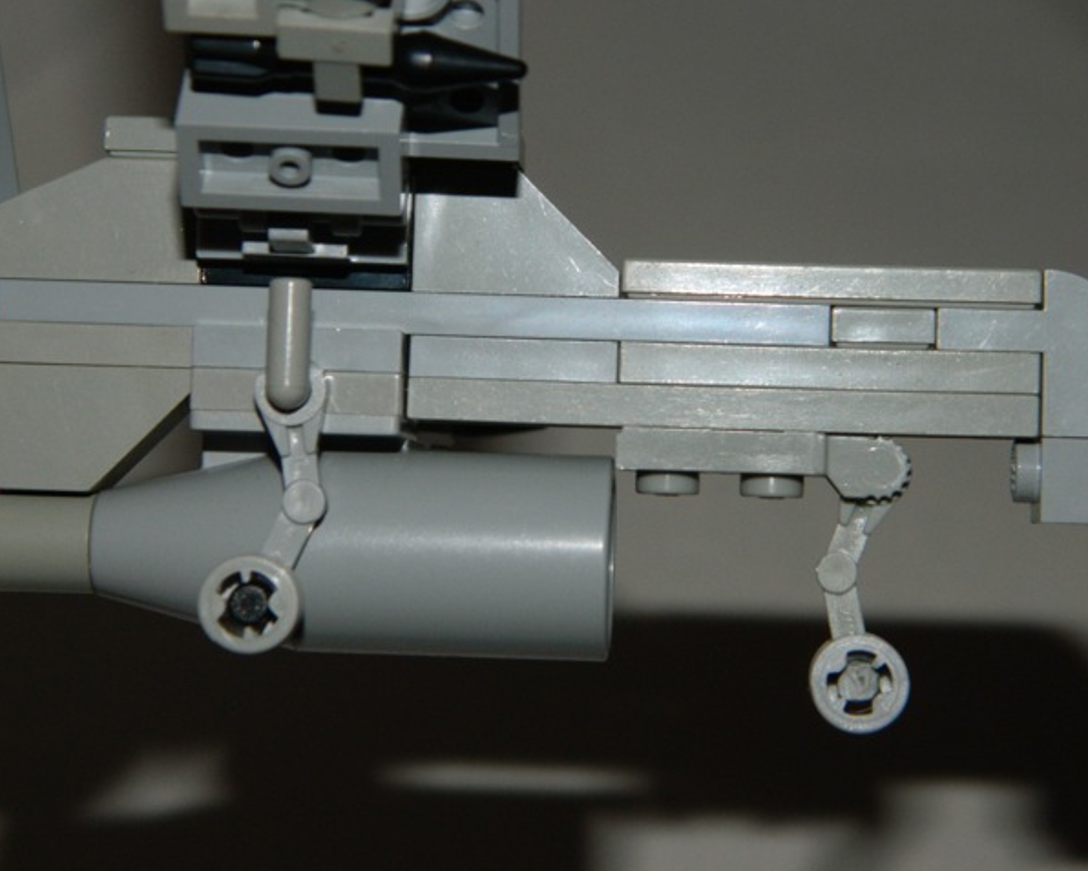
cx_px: 575
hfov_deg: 17.8
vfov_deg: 14.3
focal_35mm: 108
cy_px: 436
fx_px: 3478
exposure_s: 1/60
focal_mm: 18.6
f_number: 12.6
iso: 200
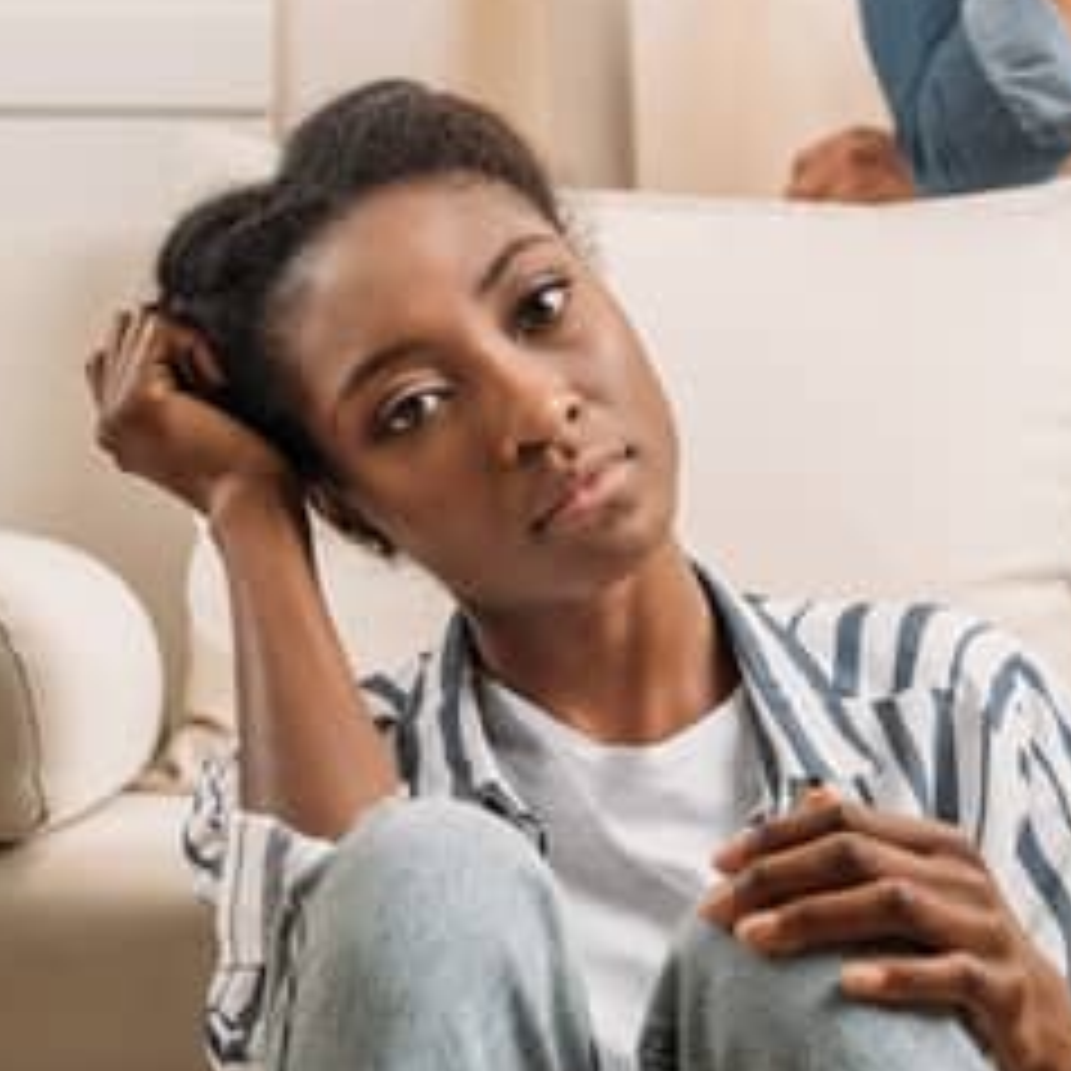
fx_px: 3745
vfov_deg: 16.2
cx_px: 752
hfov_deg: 16.2
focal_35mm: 107
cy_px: 292
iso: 400
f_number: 5
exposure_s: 1/200
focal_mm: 50
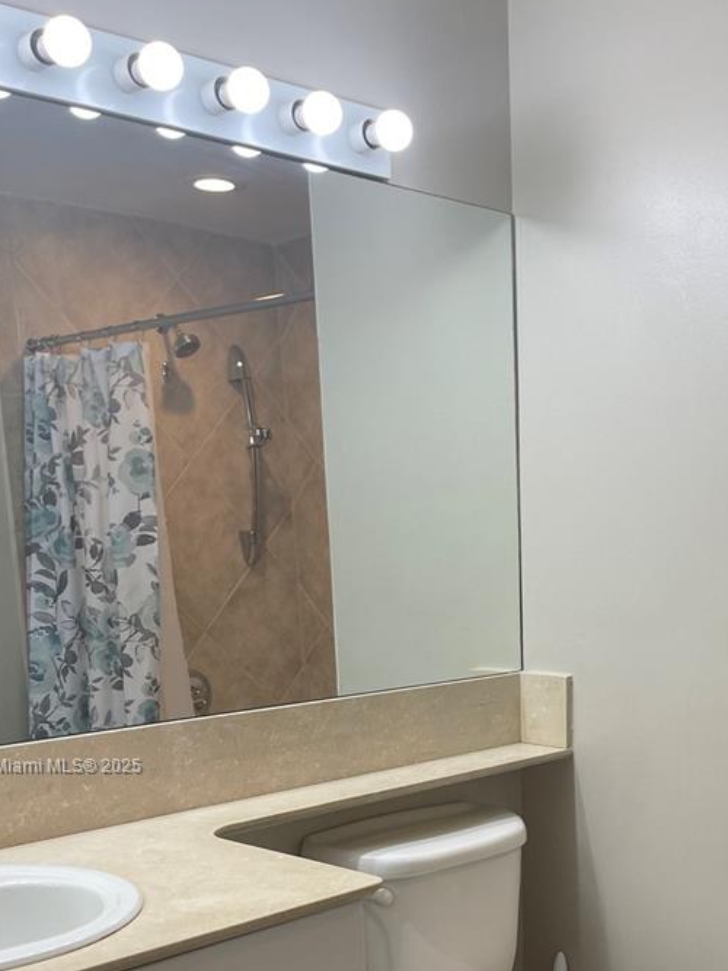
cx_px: 530
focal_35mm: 45
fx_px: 1262
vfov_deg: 40.5
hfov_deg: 31.7
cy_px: 767
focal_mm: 5.1
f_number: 1.6
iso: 50
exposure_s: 1/120
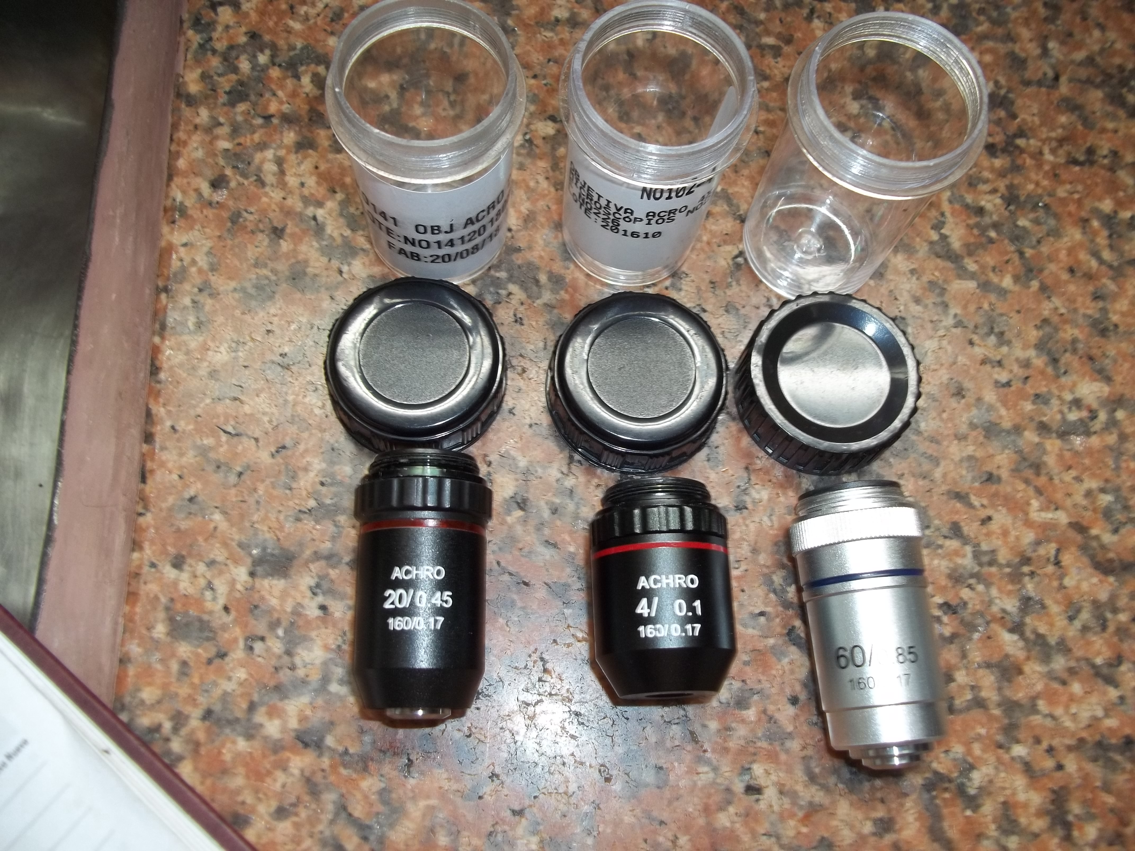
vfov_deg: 44.2
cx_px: 568
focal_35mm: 32
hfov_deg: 56.8
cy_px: 426
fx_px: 1049
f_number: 2.9
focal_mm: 5.7
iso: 64
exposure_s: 1/30
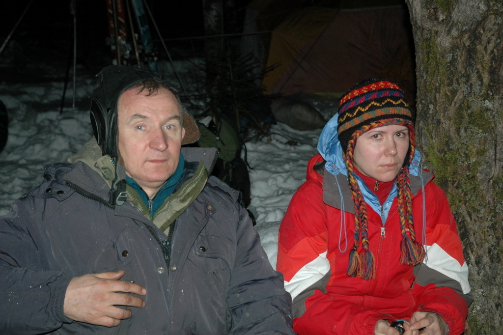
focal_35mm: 66
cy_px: 168
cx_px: 252
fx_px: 922
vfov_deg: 20.6
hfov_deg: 30.5
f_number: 4.5
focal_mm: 44
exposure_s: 1/60
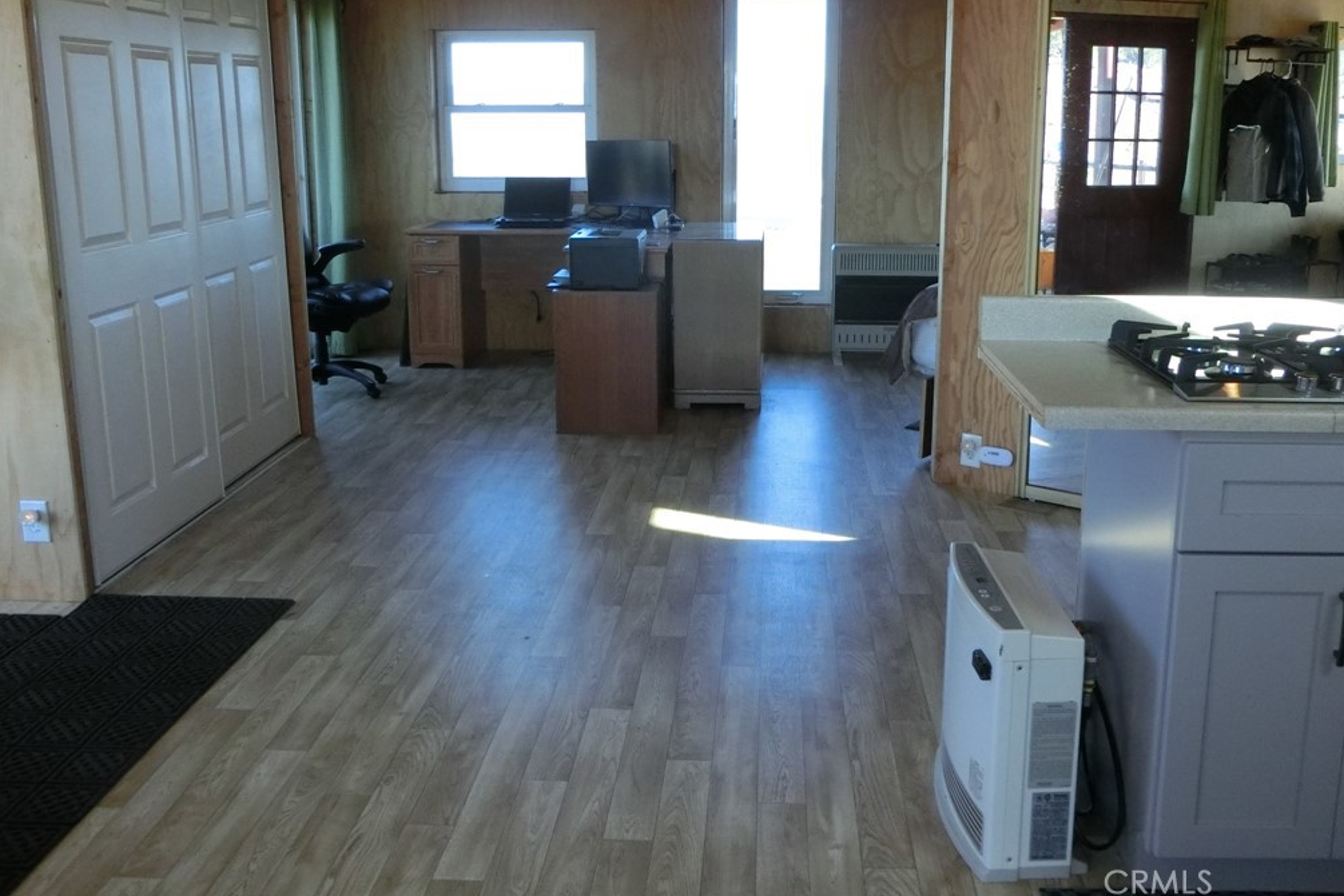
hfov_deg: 53.1
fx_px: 1344
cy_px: 389
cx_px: 676
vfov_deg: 36.8
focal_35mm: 36
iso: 400
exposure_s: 1/125
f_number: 3.9
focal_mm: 6
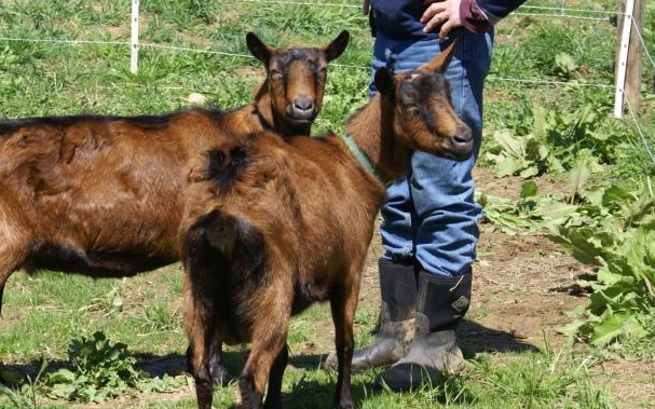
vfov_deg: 8.5
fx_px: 2766
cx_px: 214
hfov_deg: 13.5
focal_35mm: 155
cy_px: 134
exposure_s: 1/250
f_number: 6.3
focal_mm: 60
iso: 100
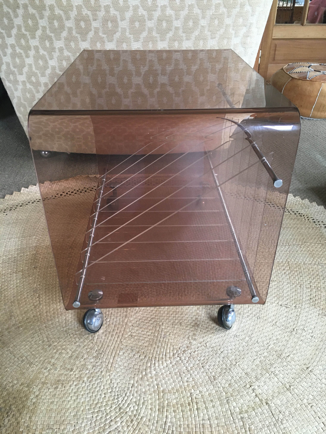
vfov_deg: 61.7
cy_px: 217
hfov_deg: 48.2
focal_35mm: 29
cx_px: 163
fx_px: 364
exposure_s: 1/33
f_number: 2.2
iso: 200
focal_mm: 4.15
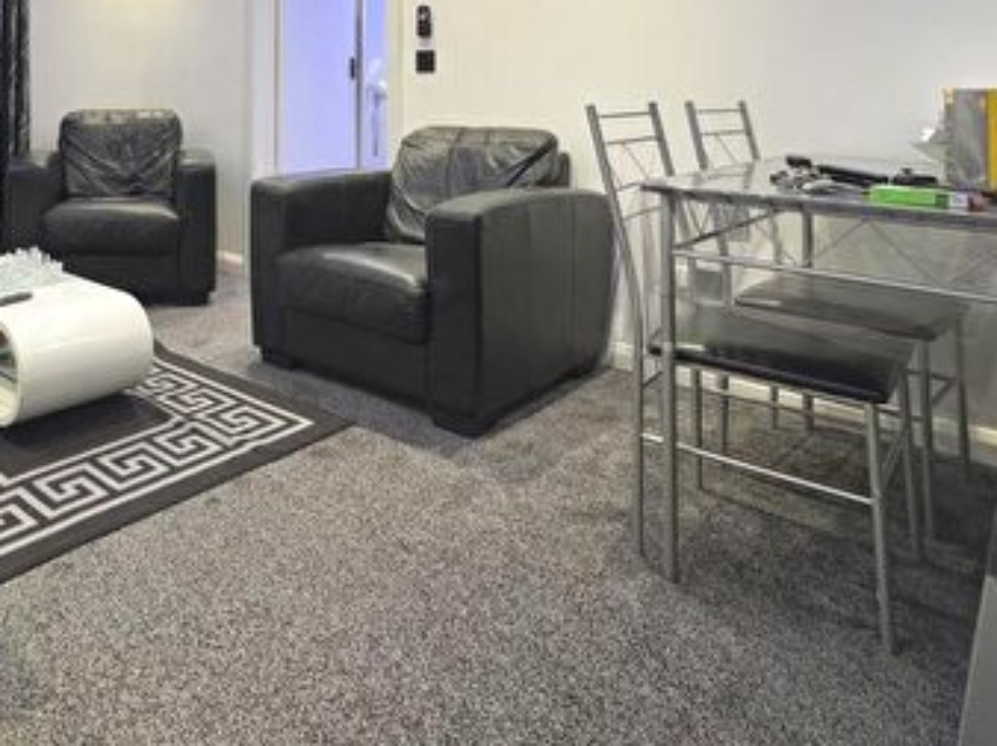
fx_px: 835
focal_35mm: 29
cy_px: 57
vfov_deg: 43.5
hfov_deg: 58.3
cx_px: 242
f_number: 2.2
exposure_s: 1/98
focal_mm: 2.22
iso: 320
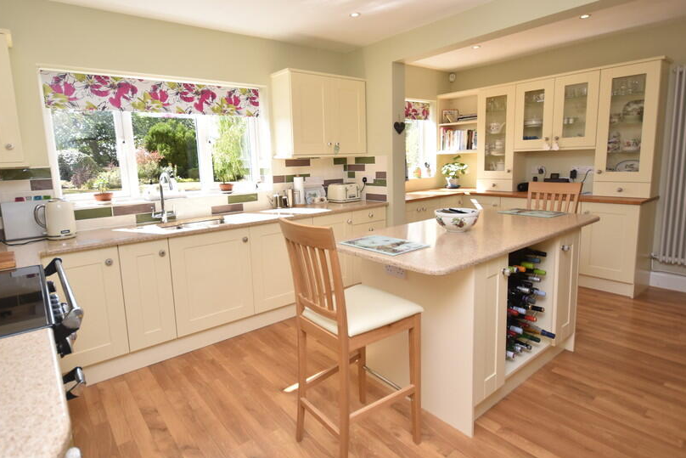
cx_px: 328
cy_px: 209
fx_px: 362
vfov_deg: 64.5
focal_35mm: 19
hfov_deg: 86.8
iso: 250
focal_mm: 10
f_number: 5
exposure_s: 1/200
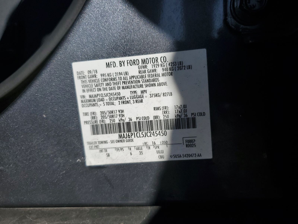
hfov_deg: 67.3
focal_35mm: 26
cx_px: 149
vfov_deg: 53.1
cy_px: 112
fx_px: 224
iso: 50
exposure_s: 1/10000
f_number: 1.5
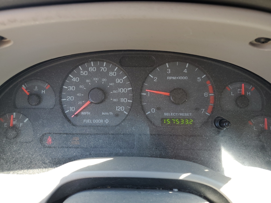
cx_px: 136
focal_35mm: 26
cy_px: 102
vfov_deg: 53.1
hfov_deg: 67.3
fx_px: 204
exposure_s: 1/143
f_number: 1.5
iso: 50
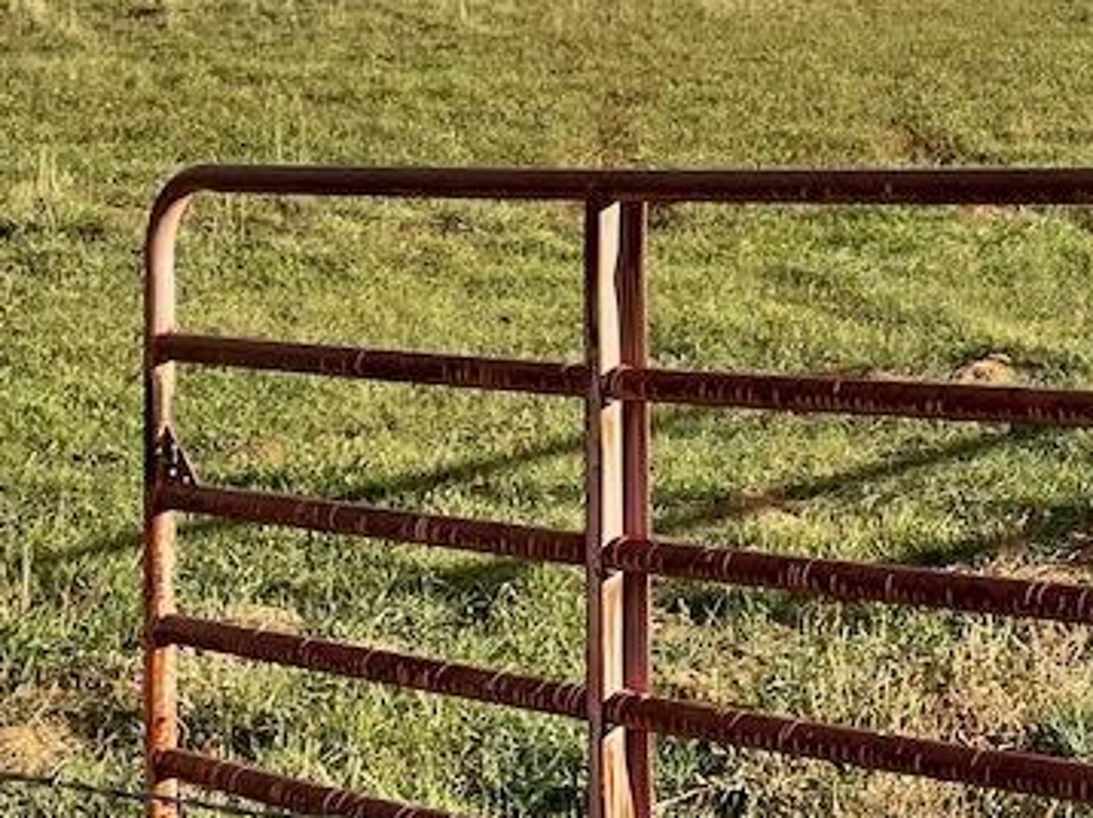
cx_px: 1346
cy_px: -299
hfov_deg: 19.7
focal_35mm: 93
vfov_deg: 15.0
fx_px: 2935
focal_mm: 4.2
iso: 32
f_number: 1.6
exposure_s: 1/2618
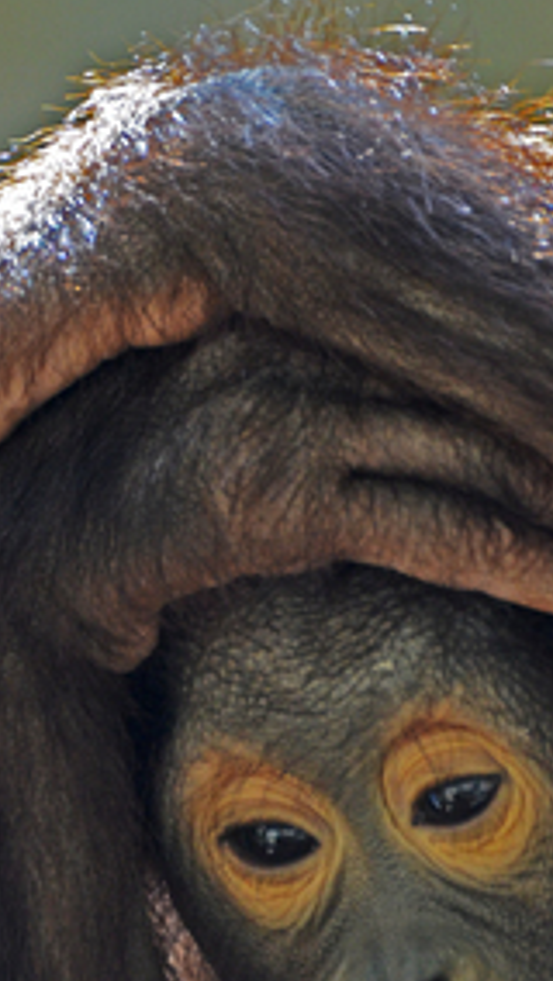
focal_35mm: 1152
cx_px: 380
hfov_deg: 1.1
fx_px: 29995
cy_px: 903
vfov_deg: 1.9
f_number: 5.6
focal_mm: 300
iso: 800
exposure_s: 1/250
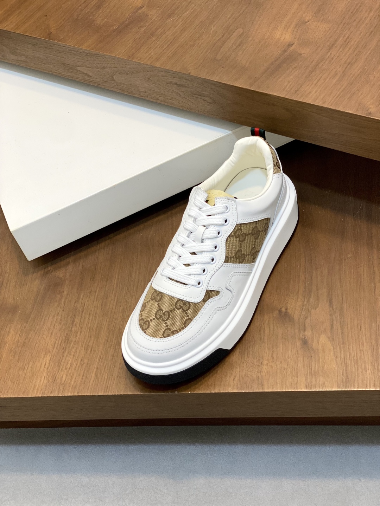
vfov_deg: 36.8
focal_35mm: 52
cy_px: 253
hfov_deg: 28.0
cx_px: 190
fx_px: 761
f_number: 2
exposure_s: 1/100
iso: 50
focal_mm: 6
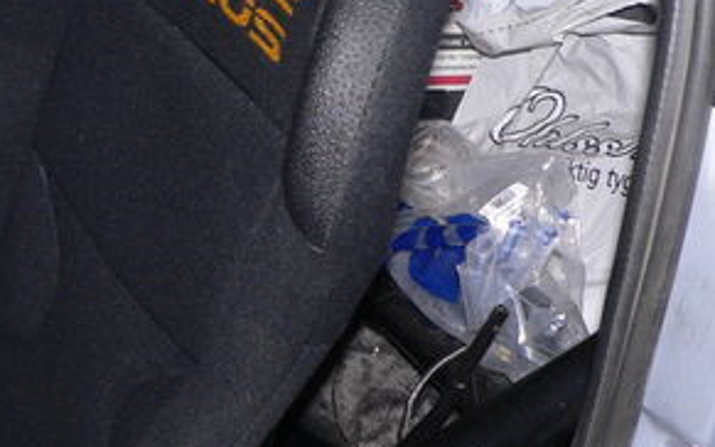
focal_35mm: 84
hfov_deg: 23.7
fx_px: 1637
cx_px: 17
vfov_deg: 15.5
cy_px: 88
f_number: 2.8
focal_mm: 6
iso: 100
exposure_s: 1/60
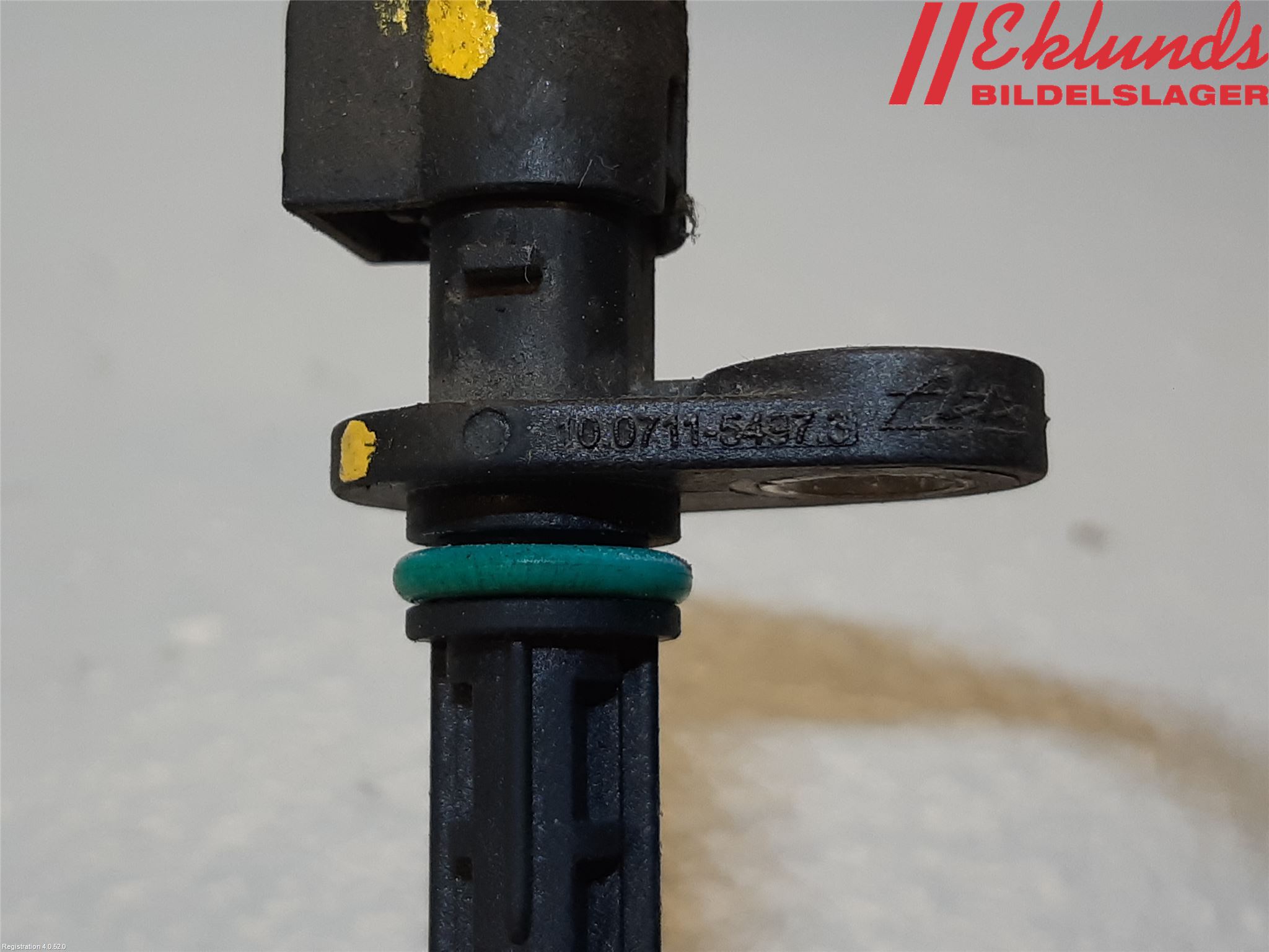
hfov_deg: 67.3
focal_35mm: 26
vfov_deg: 53.1
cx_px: 634
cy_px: 476
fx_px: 953
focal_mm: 3.93
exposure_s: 1/100
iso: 80
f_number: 1.7
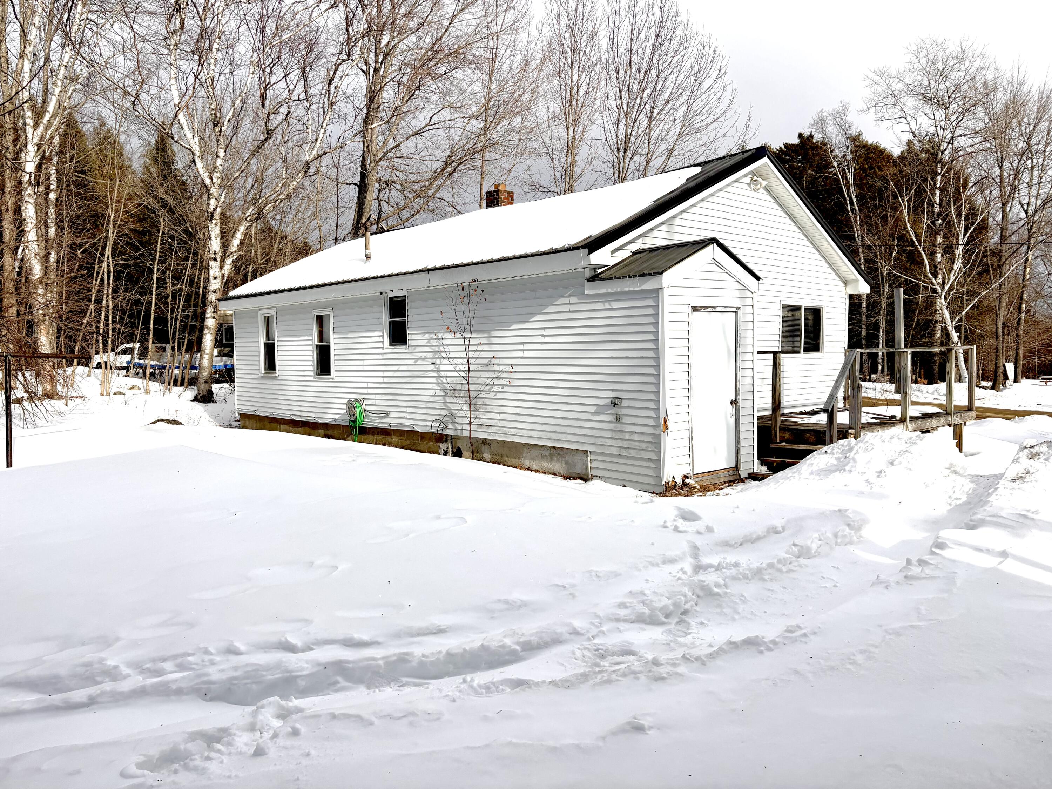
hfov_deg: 67.3
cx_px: 526
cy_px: 394
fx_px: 790
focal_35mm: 26
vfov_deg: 53.1
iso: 50
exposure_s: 1/5348
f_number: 1.6
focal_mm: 5.96
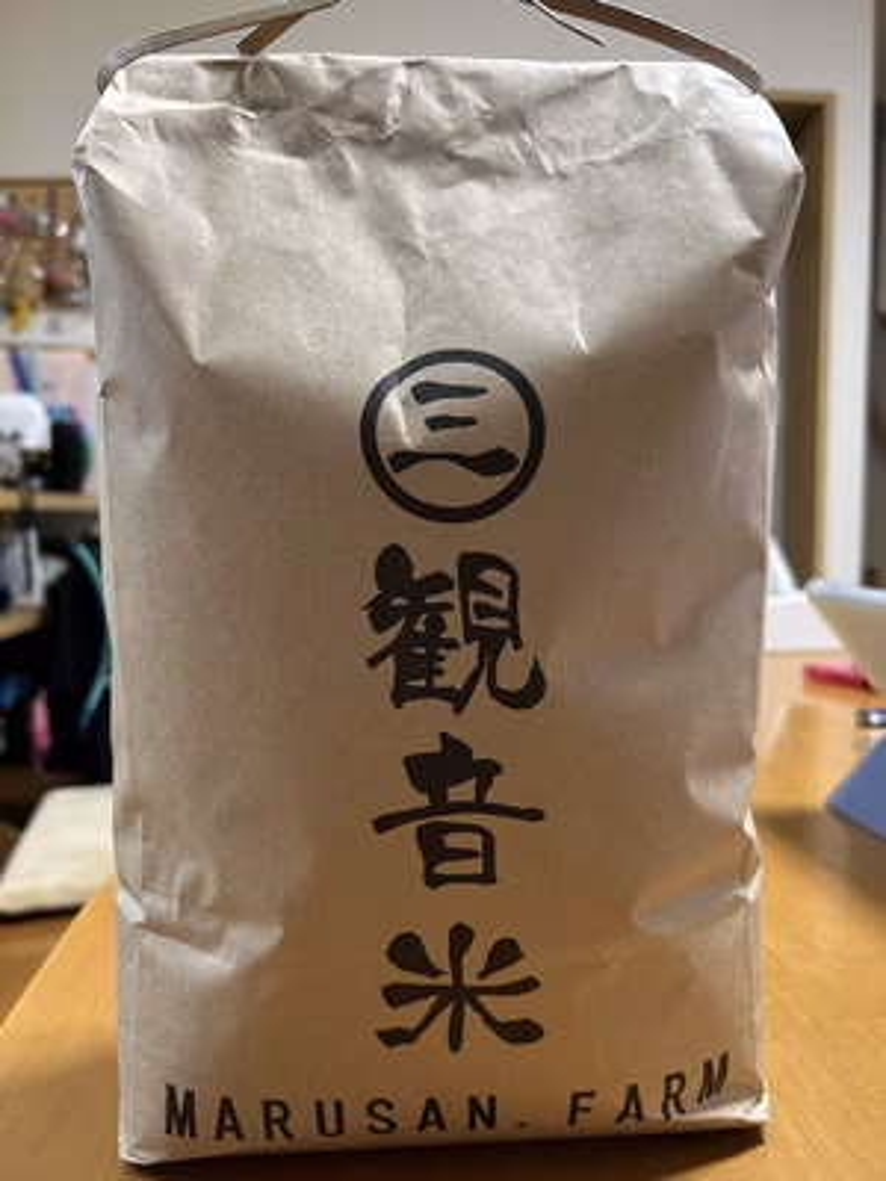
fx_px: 887
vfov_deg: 67.3
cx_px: 443
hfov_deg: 53.1
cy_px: 590
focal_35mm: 26
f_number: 1.5
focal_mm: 5.7
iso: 200
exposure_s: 1/60
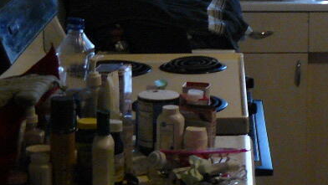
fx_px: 1114
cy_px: -8
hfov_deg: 15.8
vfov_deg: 9.4
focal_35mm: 128
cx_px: 441
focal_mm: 6
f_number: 2.8
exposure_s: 1/10
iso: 200
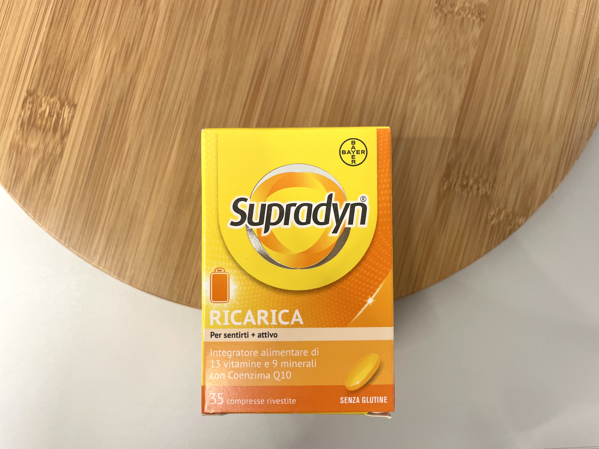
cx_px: 300
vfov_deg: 53.1
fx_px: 450
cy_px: 224
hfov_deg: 67.3
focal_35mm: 26
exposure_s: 1/100
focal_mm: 4.2
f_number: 1.6
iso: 100
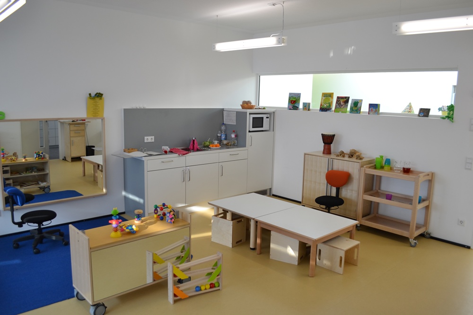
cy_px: 158
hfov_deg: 67.4
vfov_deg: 47.9
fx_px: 355
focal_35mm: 27
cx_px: 236
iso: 400
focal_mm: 18
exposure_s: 1/80
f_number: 4.5
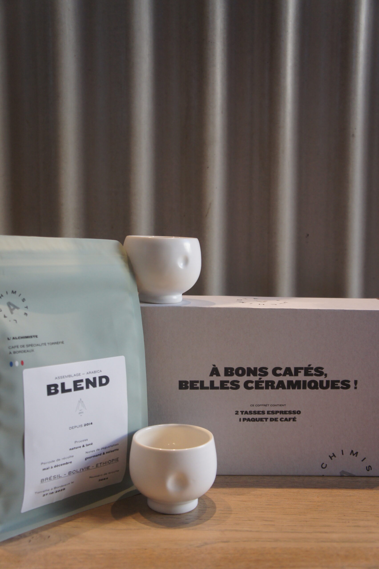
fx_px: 593
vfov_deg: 51.3
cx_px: 190
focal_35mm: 38
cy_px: 284
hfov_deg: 35.5
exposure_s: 1/40
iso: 800
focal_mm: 25
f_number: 4
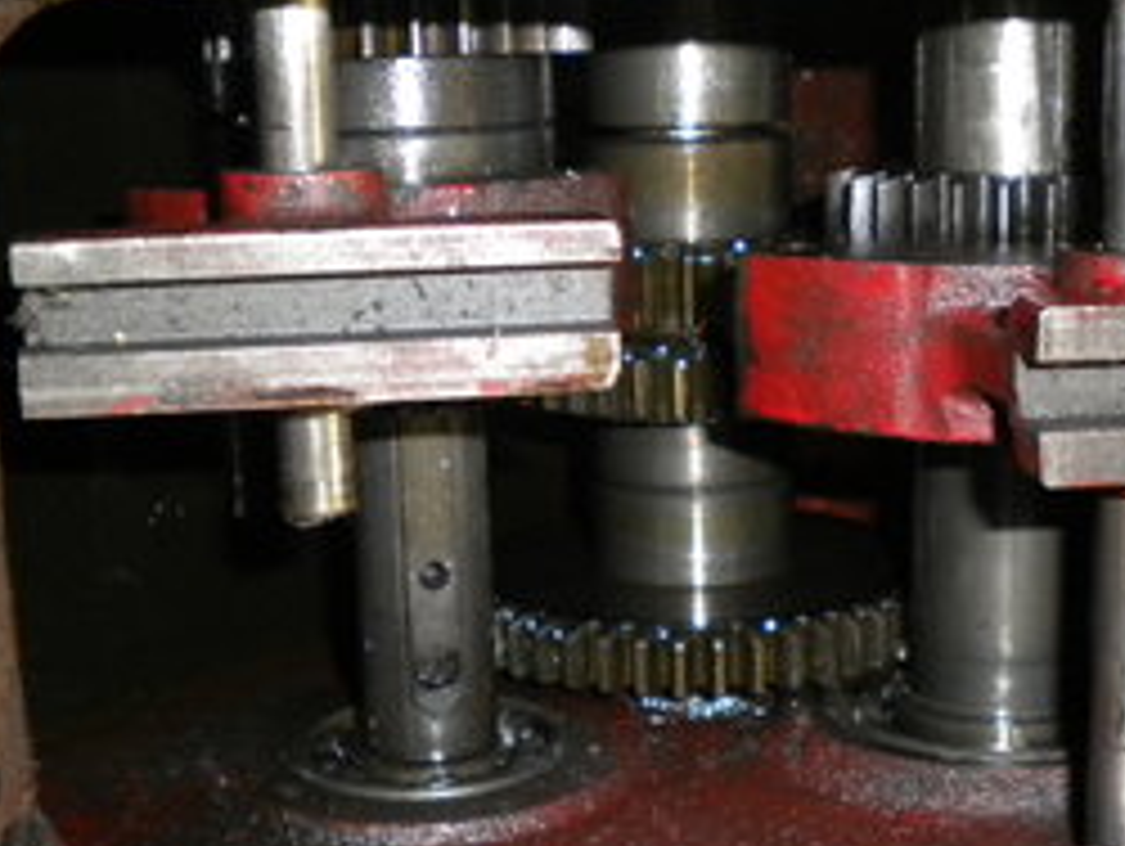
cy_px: 436
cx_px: 652
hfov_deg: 34.2
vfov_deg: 26.1
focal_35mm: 56
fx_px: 1822
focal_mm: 6.3
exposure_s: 1/30
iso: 400
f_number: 3.1
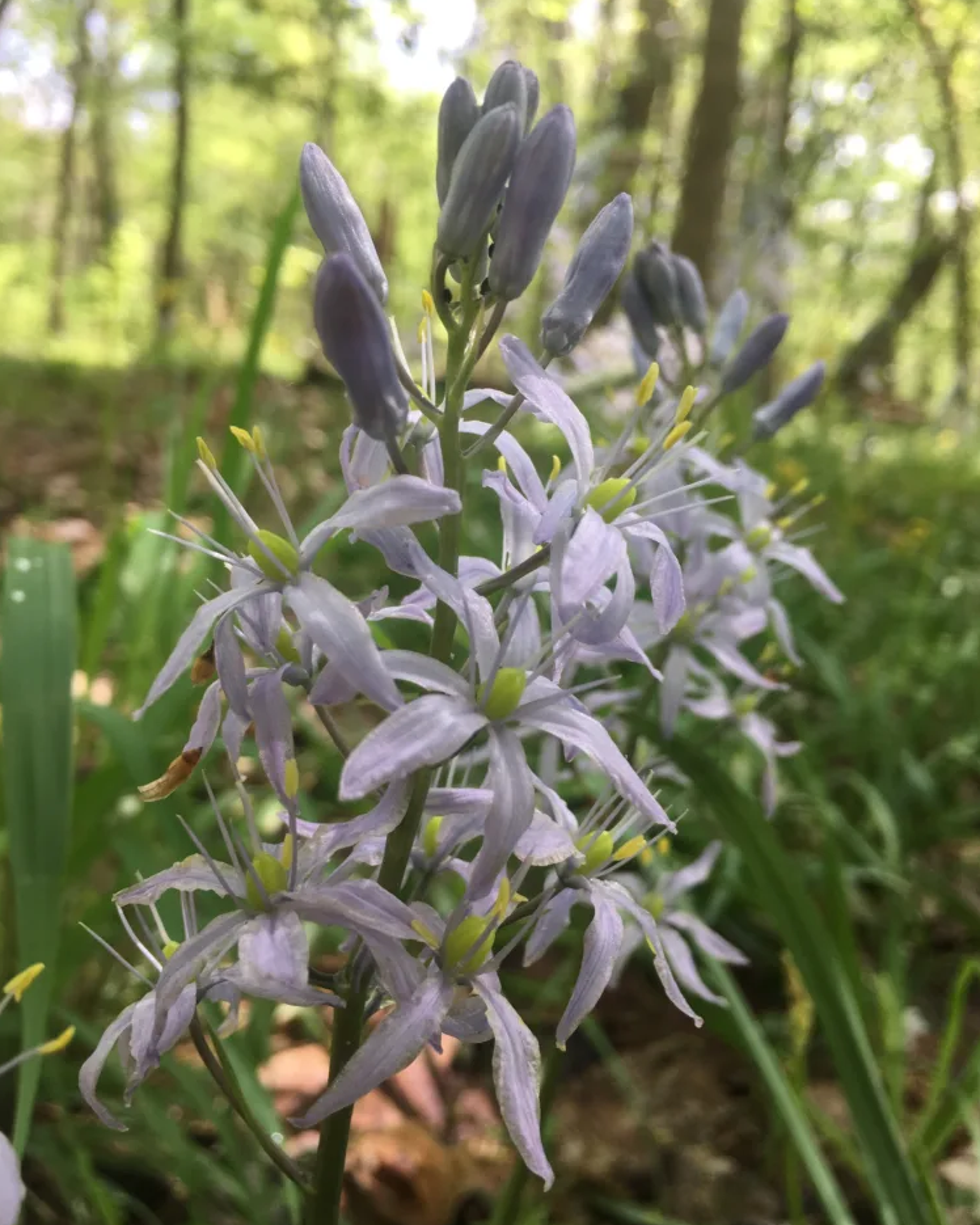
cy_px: 605
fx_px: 1124
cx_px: 495
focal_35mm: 31
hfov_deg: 47.1
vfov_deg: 57.2
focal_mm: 4.15
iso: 25
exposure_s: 1/120
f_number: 2.2
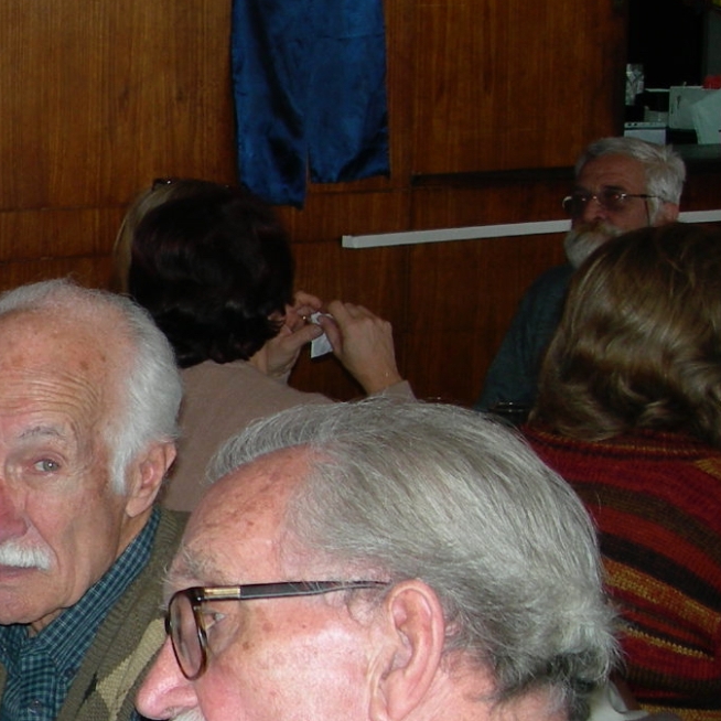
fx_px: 2404
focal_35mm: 102
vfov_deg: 17.0
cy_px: 509
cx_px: -353
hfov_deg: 15.7
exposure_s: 1/60.1
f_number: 2.8
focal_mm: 7.8
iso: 50
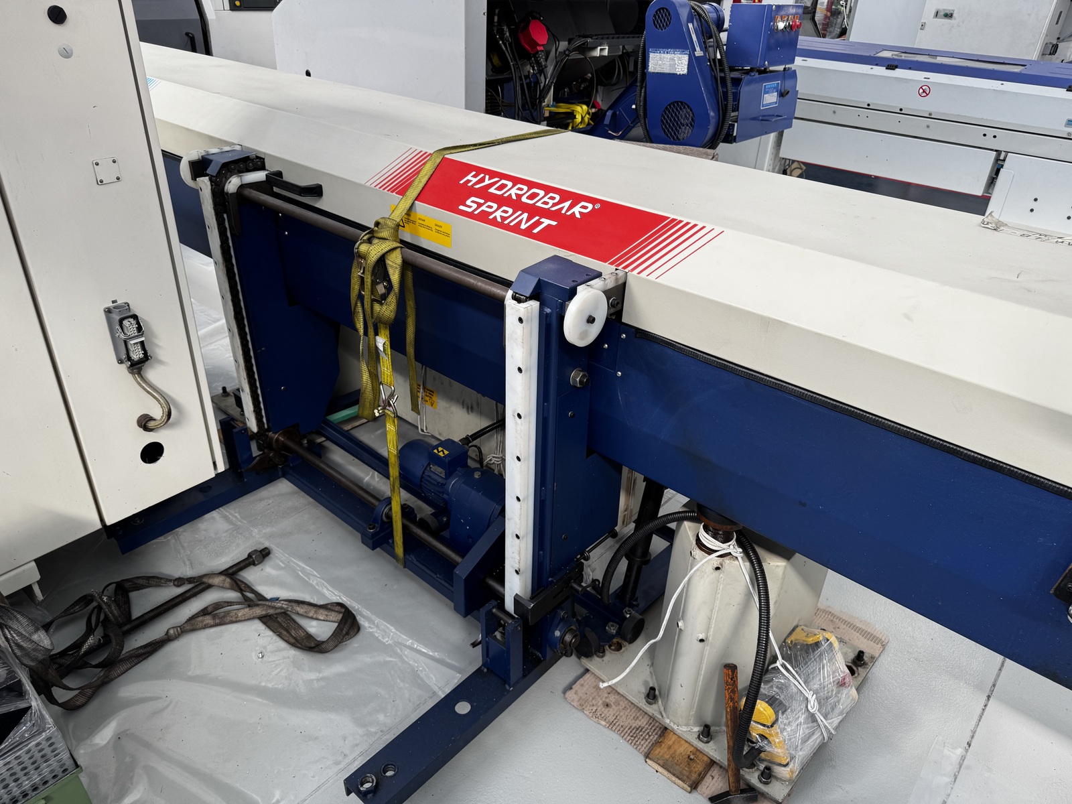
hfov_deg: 71.6
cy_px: 402
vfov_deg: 56.8
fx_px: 743
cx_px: 536
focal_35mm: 24
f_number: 1.78
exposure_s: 1/124
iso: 50
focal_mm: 6.76
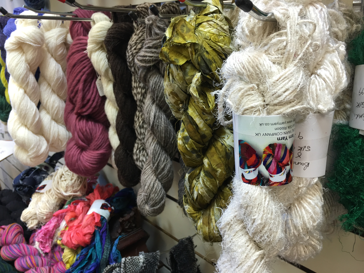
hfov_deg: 61.7
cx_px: 182
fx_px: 305
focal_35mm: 29
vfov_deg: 48.2
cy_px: 136
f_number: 2.2
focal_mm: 4.15
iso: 32
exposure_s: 1/17
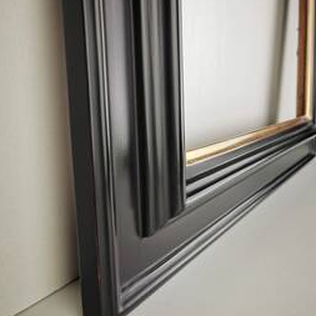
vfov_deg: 49.7
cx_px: 160
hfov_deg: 49.7
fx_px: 341
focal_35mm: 33
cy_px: 145
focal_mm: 5.56
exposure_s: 5
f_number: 1.6
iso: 50
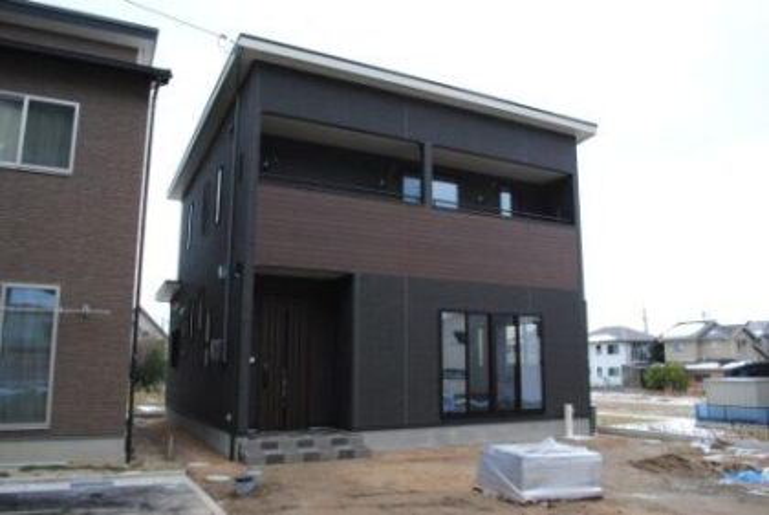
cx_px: 384
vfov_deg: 48.0
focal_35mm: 27
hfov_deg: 67.3
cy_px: 258
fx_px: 577
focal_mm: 18
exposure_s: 1/250
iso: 800
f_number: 5.6
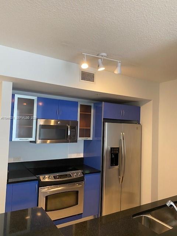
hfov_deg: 53.1
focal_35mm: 26
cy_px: 118
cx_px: 88
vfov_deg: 67.3
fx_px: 177
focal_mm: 4.25
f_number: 1.8
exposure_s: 1/60
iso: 100
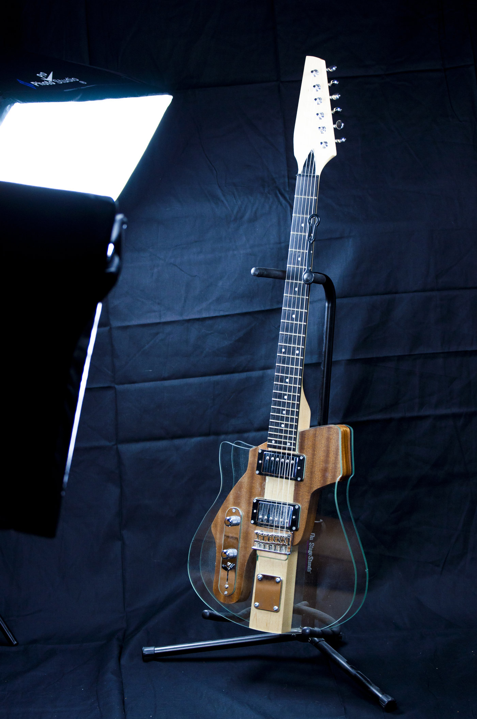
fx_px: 2092
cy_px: 360
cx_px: 238
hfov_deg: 13.0
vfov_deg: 19.5
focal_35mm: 105
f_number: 4.5
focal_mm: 70
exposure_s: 1/50
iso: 100
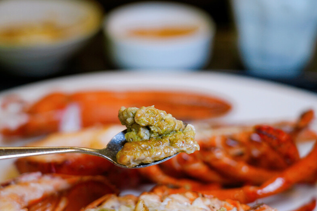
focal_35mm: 79
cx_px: 168
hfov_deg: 25.7
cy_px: 113
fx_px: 695
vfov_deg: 17.3
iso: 320
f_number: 4
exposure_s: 1/80
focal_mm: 73
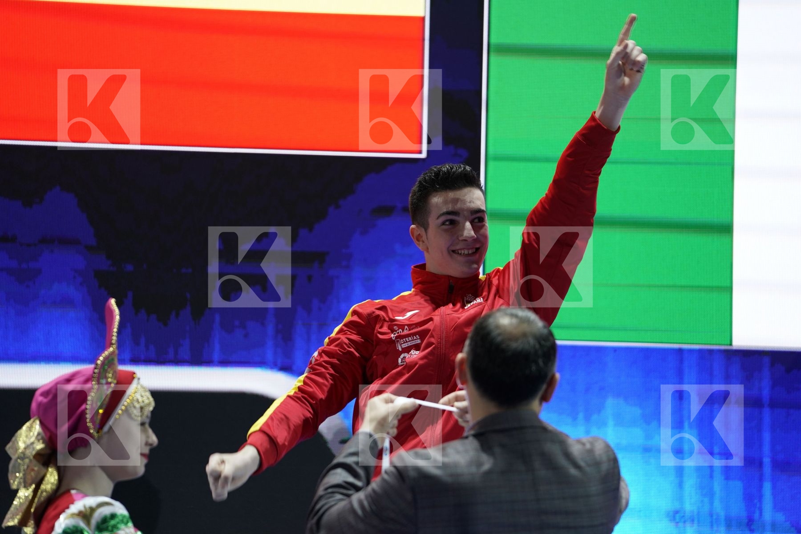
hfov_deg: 10.3
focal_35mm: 200
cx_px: 400
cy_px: 267
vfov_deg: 6.9
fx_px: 4450
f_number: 2.8
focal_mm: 200
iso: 1000
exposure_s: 1/500
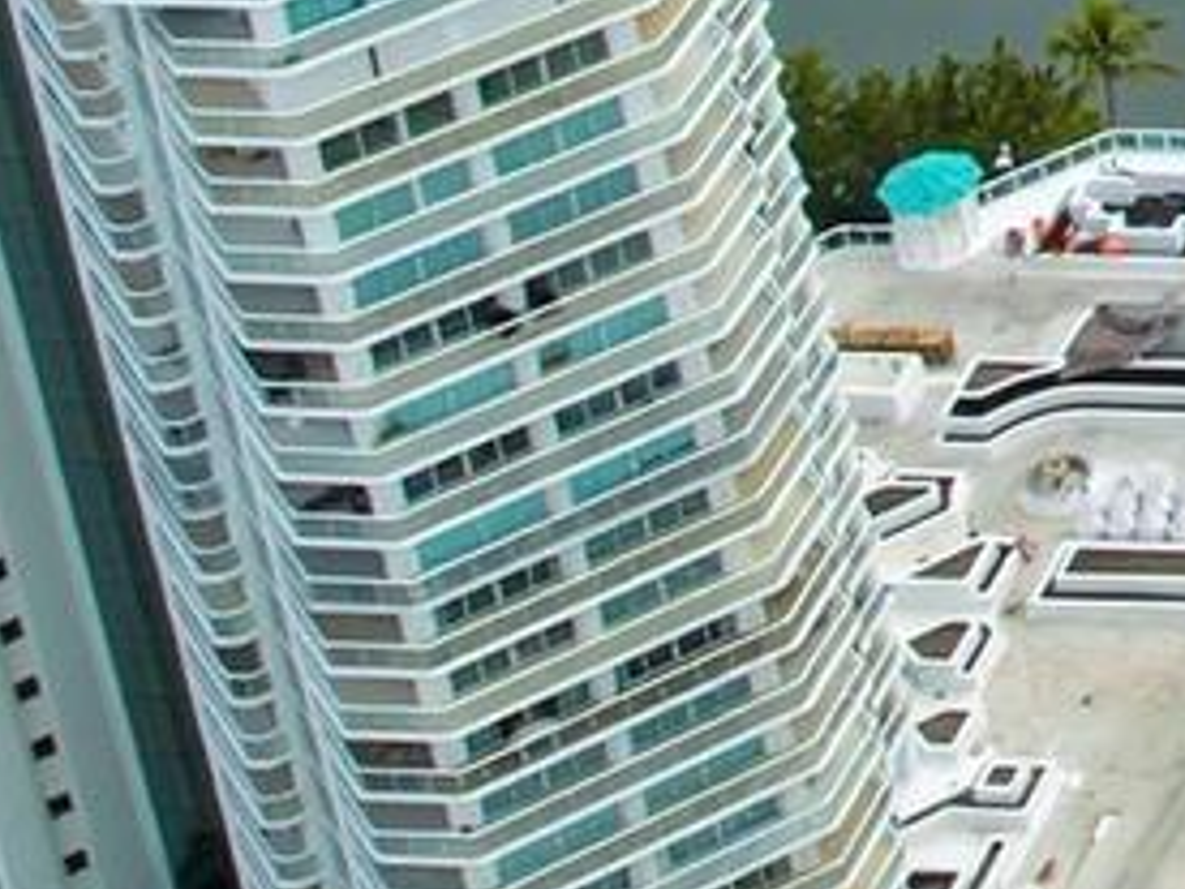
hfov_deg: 9.1
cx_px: 3430
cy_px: -1520
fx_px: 6093
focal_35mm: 178
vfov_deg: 7.6
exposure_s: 1/240
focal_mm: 12.3
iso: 100
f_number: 4
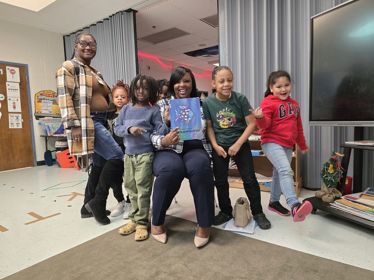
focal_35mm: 23
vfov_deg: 58.9
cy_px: 140
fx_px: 248
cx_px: 187
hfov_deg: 73.9
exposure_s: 1/120
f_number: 1.7
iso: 1000
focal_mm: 6.3
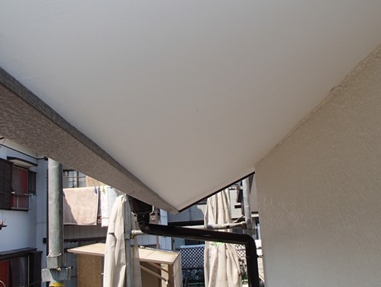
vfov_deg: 36.9
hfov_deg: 47.8
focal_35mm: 39
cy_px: 135
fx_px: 430
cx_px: 190
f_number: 3.9
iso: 100
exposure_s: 1/400
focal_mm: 5
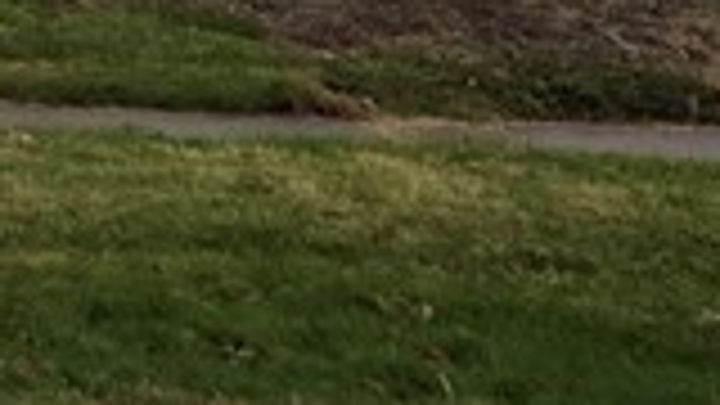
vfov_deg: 6.8
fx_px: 3055
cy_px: -846
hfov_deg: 11.3
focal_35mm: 160
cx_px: -990
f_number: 1.8
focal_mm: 5.4
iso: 25
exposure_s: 1/838
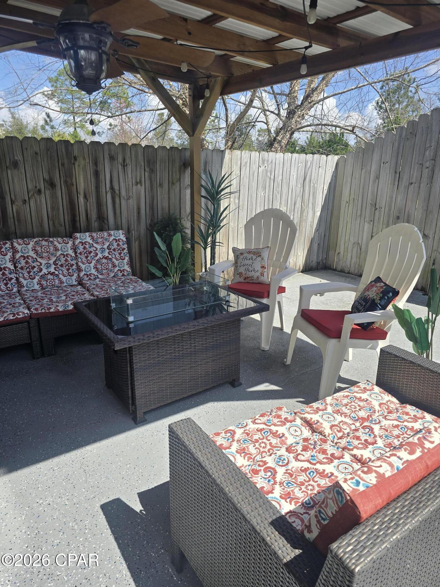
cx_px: 220
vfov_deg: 73.9
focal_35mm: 23
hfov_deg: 58.9
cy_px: 294
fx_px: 390
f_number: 1.7
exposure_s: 1/560
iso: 12
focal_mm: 6.3
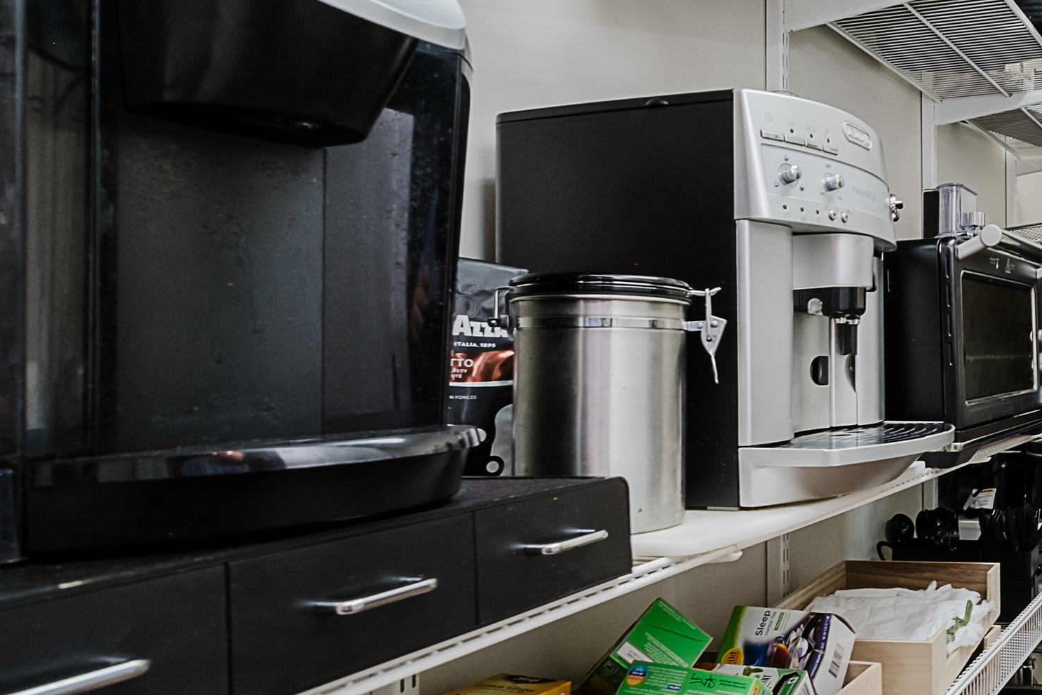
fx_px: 897
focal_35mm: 31
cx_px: 1062
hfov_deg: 48.5
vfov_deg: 42.3
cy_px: 377
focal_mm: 10
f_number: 5
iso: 500
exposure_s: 1/5
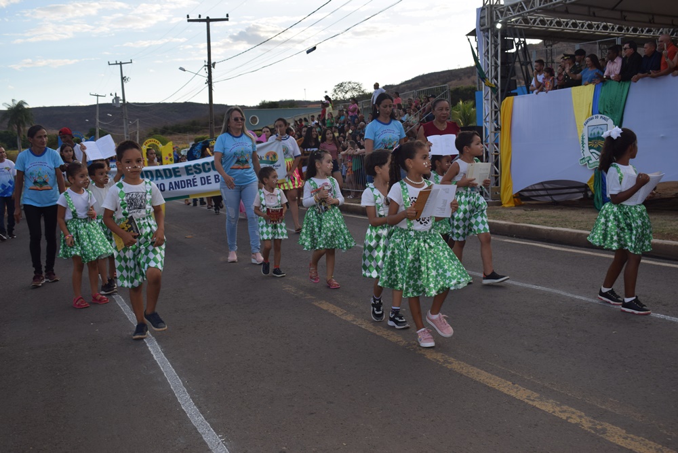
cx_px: 339
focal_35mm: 38
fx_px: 706
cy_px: 226
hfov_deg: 51.3
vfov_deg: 35.5
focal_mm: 25
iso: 100
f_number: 6.3
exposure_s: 1/160
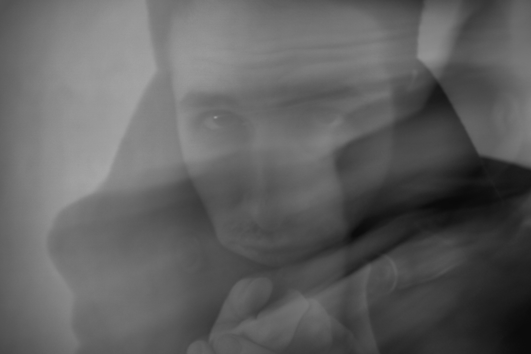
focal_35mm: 52
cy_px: 177
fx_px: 774
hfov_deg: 37.9
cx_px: 266
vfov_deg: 25.8
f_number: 5
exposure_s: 5
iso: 250
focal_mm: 35
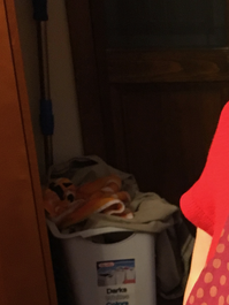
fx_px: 890
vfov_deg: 18.9
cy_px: 312
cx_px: 371
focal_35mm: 101
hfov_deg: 13.6
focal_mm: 4.15
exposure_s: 1/30
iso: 125
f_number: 2.2
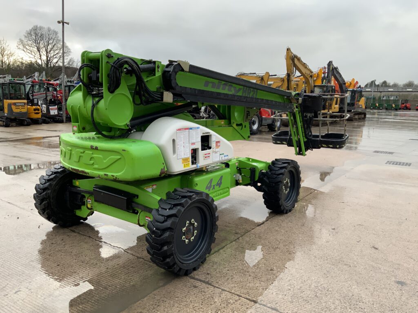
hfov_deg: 61.7
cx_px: 209
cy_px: 156
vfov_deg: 48.2
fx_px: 350
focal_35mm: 29
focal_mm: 3
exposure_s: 1/146
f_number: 1.8
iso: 16
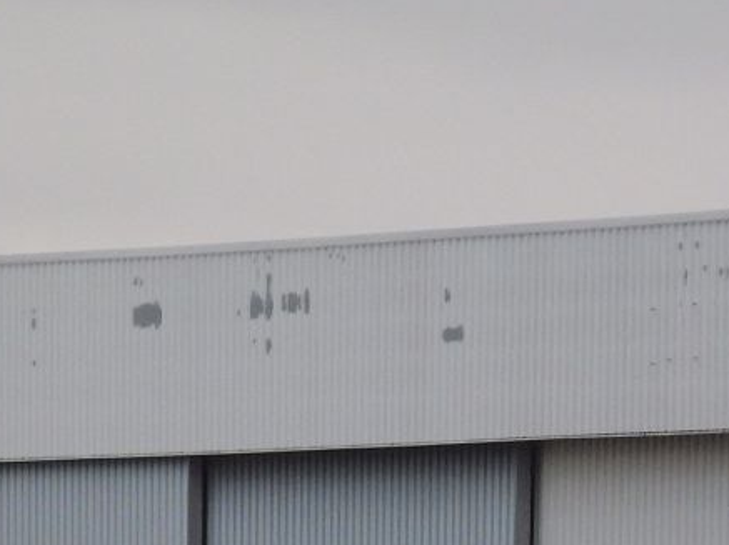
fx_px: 16581
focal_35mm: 788
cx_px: 354
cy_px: 625
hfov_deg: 2.5
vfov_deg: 1.9
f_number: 5.9
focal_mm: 60
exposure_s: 1/125
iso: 400
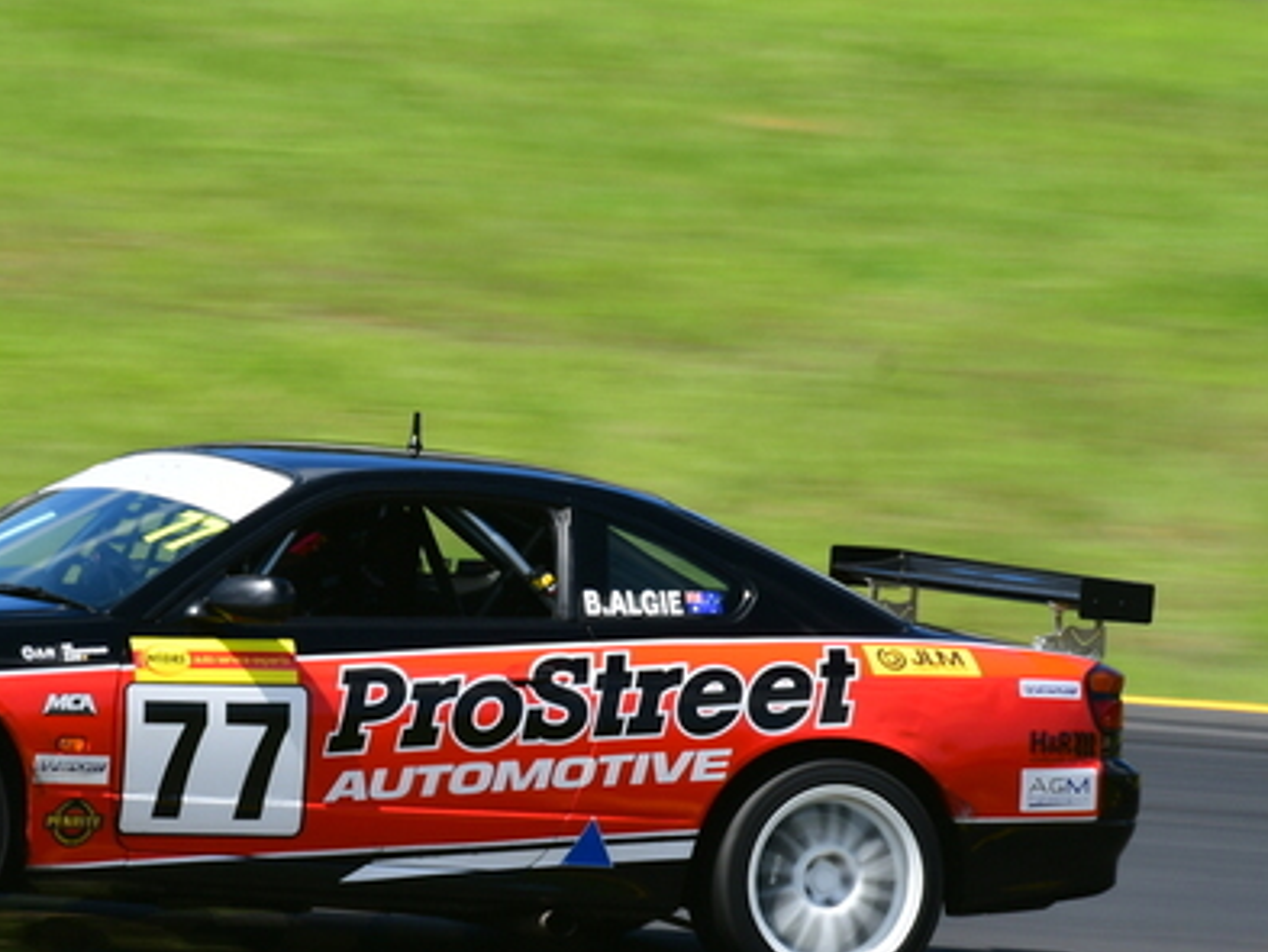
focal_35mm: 1232
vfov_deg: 1.2
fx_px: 45143
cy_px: 415
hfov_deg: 1.6
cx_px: 216
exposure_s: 1/125
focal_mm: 420
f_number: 11
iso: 100
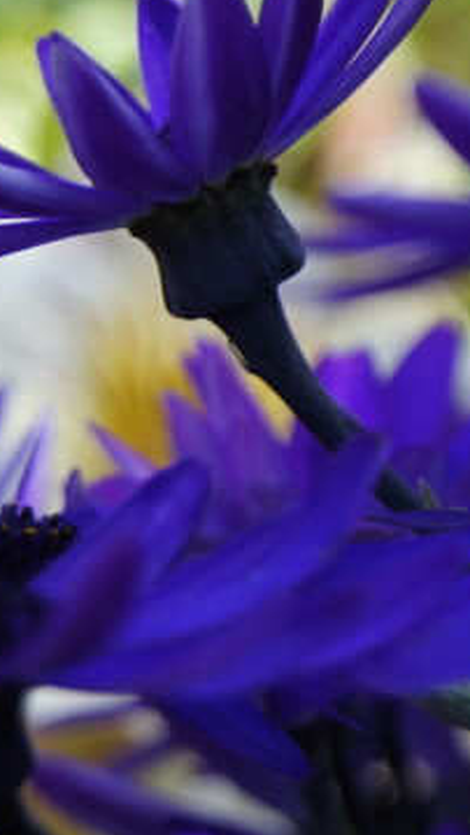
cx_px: 1119
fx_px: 6357
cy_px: 127
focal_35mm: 287
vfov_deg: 7.5
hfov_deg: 4.2
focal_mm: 64
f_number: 5.6
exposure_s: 1/100
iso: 200
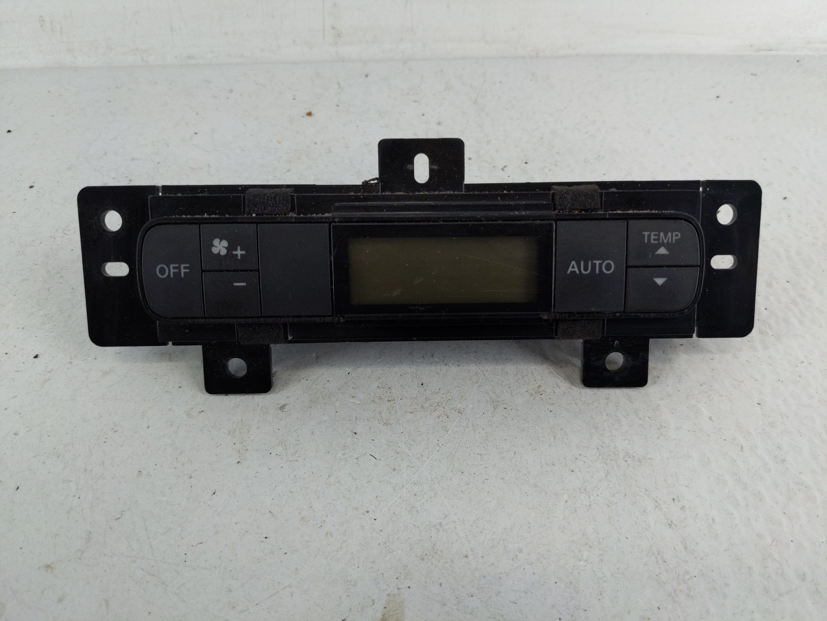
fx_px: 597
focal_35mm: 25
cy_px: 310
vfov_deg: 54.9
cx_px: 414
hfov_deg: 69.4
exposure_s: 1/109
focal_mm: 4.38
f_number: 1.73
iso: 57
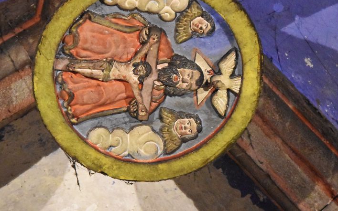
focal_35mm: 352
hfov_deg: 6.0
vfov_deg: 3.7
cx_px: 143
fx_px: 3240
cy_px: 73
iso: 12800
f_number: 5.3
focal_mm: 155
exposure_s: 1/125
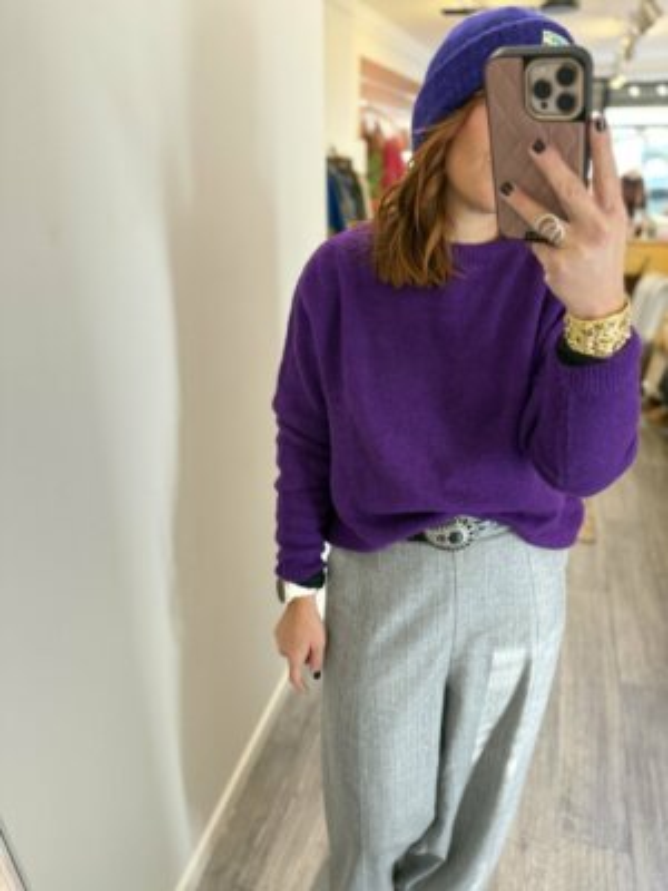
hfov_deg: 56.8
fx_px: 618
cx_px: 334
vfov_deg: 71.6
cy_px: 446
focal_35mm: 24
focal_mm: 6.76
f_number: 1.78
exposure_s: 1/49
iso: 500
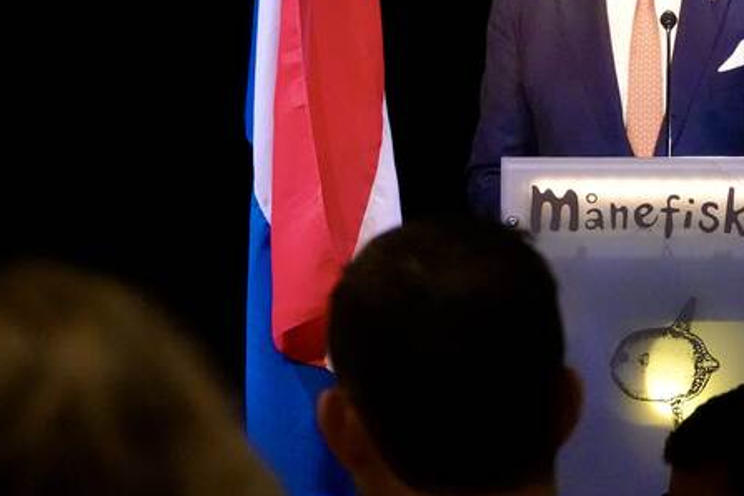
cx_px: 646
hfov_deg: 6.5
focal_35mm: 316
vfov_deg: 4.3
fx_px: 6530
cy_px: 147
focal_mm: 62.39
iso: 3200
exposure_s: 1/80
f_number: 4
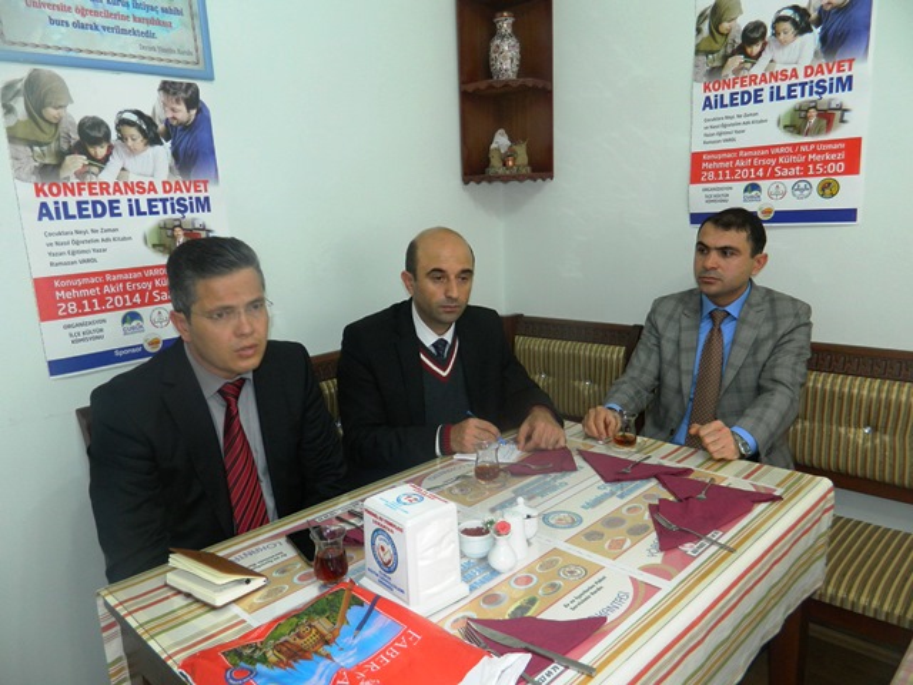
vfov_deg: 54.9
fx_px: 659
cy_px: 342
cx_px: 456
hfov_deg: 69.4
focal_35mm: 25
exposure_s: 1/30
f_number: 3.1
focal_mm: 4.5
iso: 200
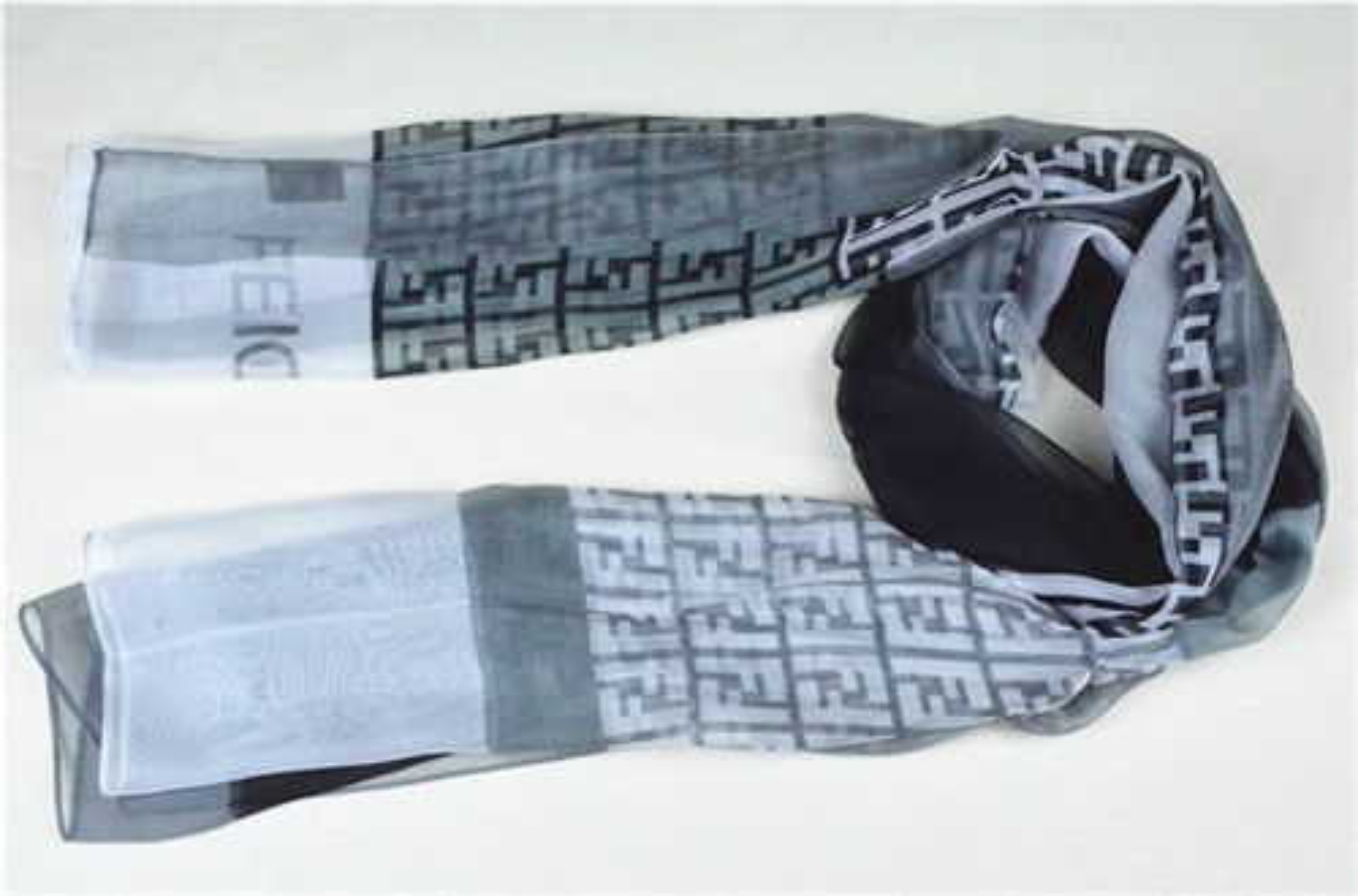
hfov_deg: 48.1
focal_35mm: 40
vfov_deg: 32.8
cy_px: 448
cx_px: 679
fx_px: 1523
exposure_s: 1/500
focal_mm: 27
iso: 6400
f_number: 11
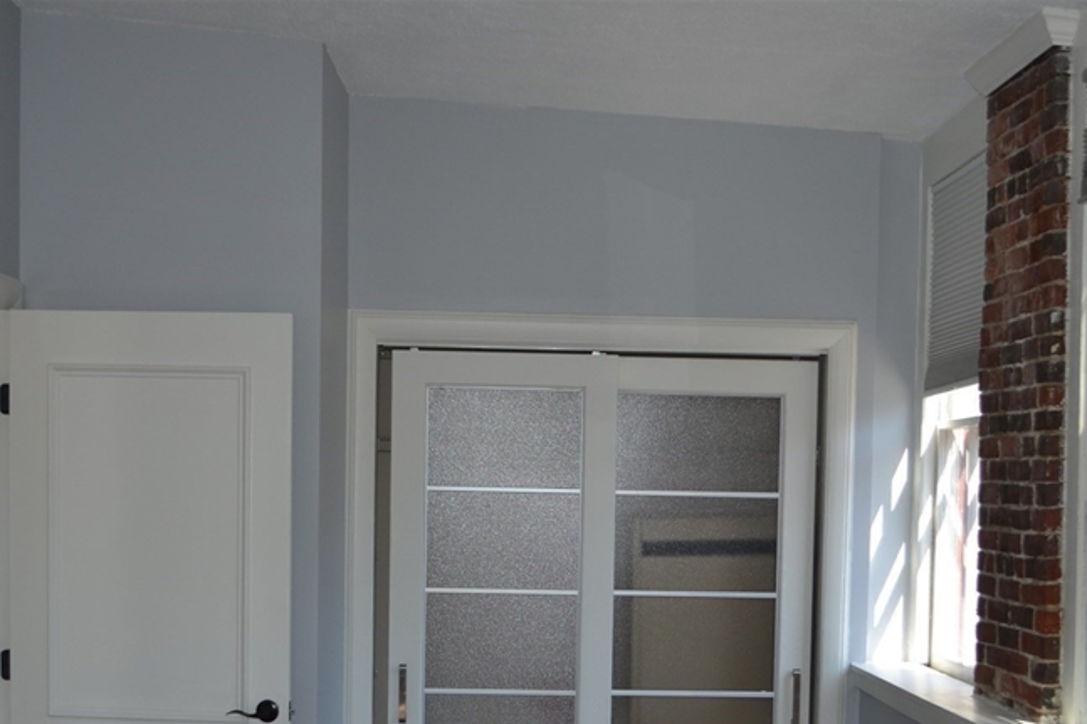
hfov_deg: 35.0
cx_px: 618
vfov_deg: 23.4
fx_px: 1721
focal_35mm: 57
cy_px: 572
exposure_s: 1/125
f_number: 4
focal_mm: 24
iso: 200
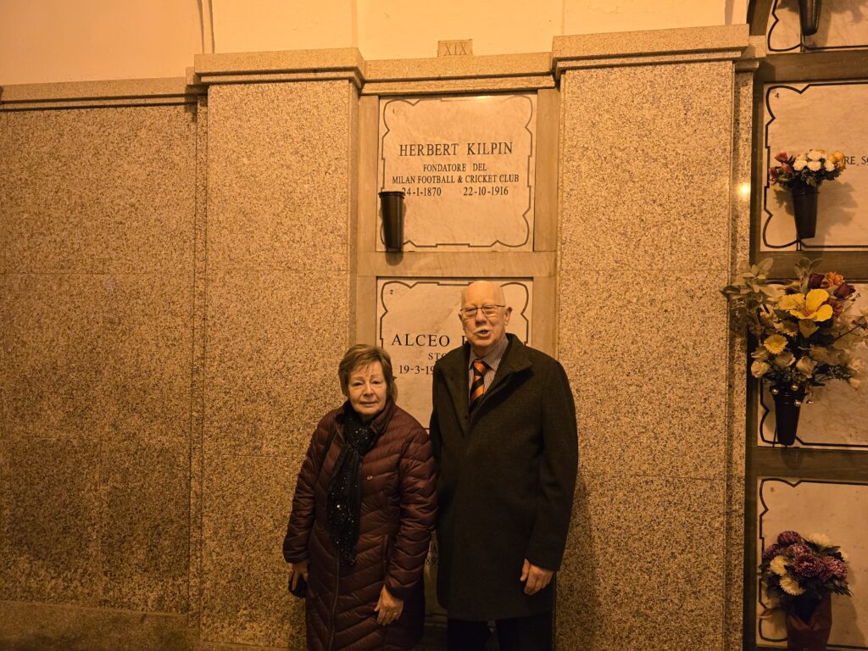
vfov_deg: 58.9
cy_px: 326
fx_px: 577
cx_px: 434
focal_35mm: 23
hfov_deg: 73.9
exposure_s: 1/100
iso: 800
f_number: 1.7
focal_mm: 6.3
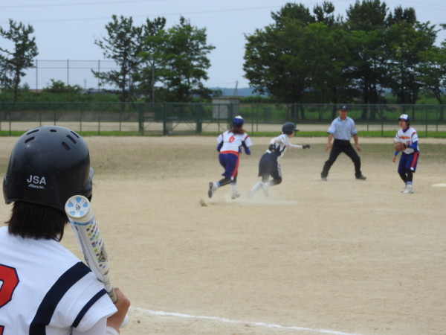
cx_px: 223
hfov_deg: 15.8
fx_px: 1611
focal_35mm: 125
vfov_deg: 11.9
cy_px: 168
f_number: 5
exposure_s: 1/500
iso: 100
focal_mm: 22.4
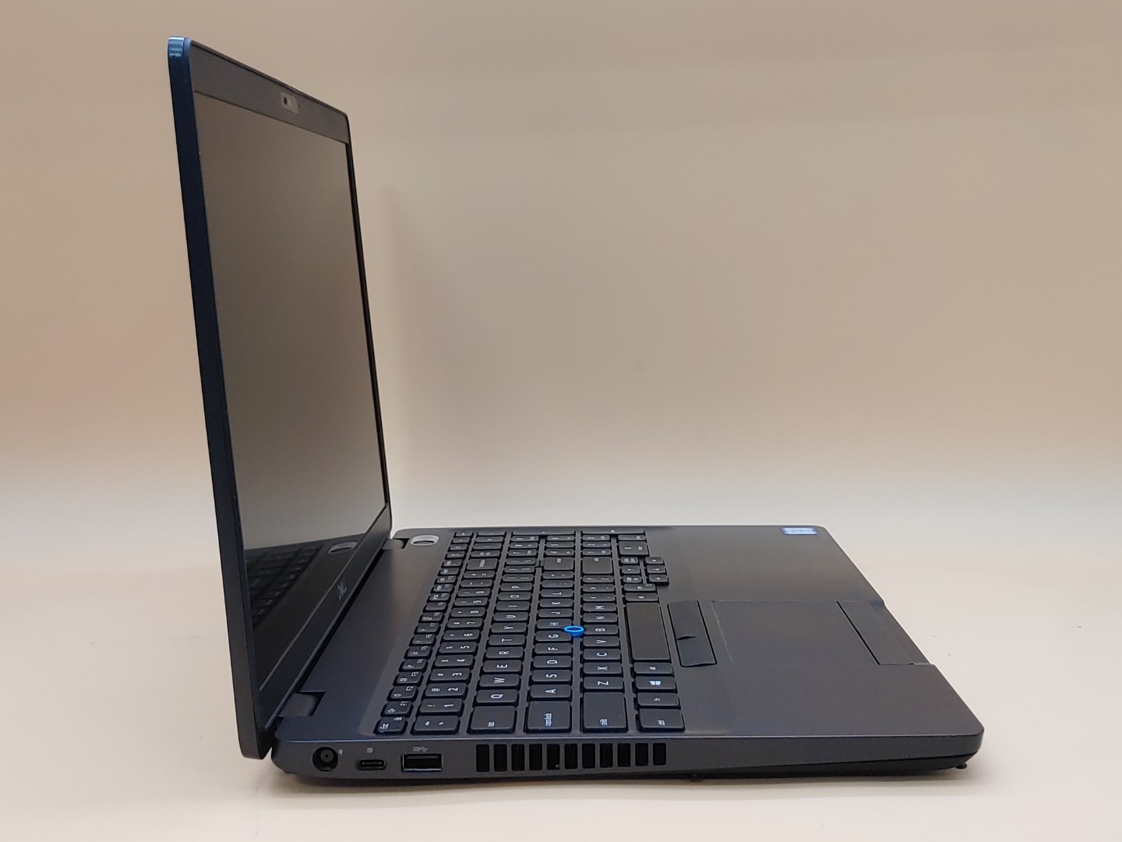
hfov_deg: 41.2
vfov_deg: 31.5
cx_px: 561
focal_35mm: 46
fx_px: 1491
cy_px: 421
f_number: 1.8
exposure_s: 1/120
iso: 50
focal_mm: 4.36
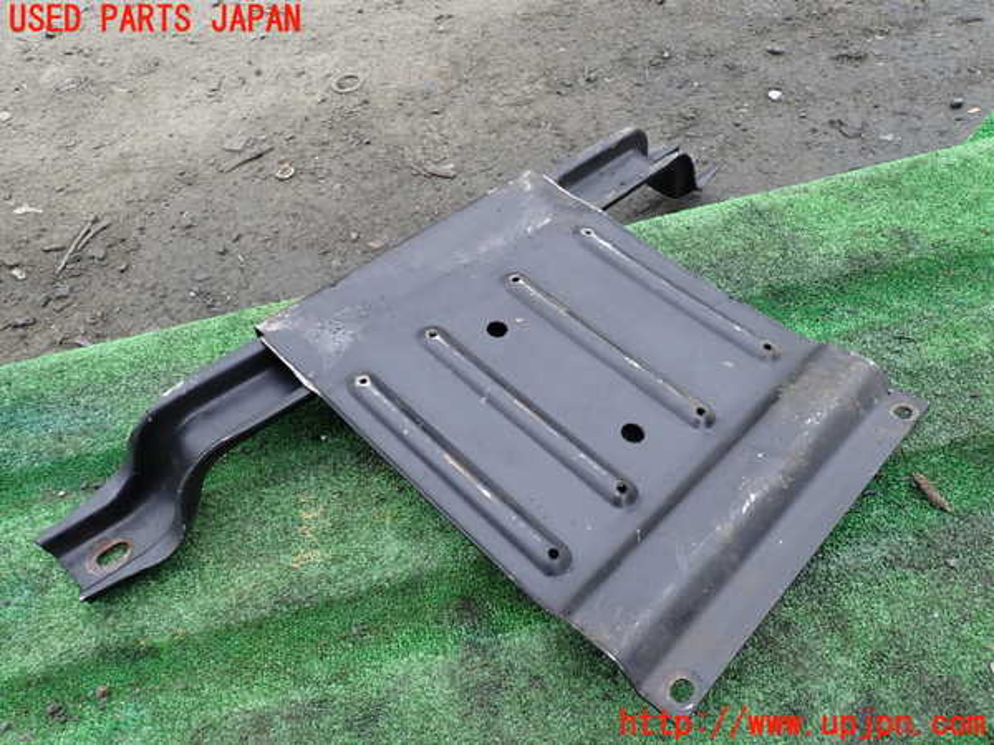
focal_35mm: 25
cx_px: 497
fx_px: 718
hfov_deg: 69.4
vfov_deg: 54.9
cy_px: 372
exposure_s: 1/100
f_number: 2.8
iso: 100
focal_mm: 4.5
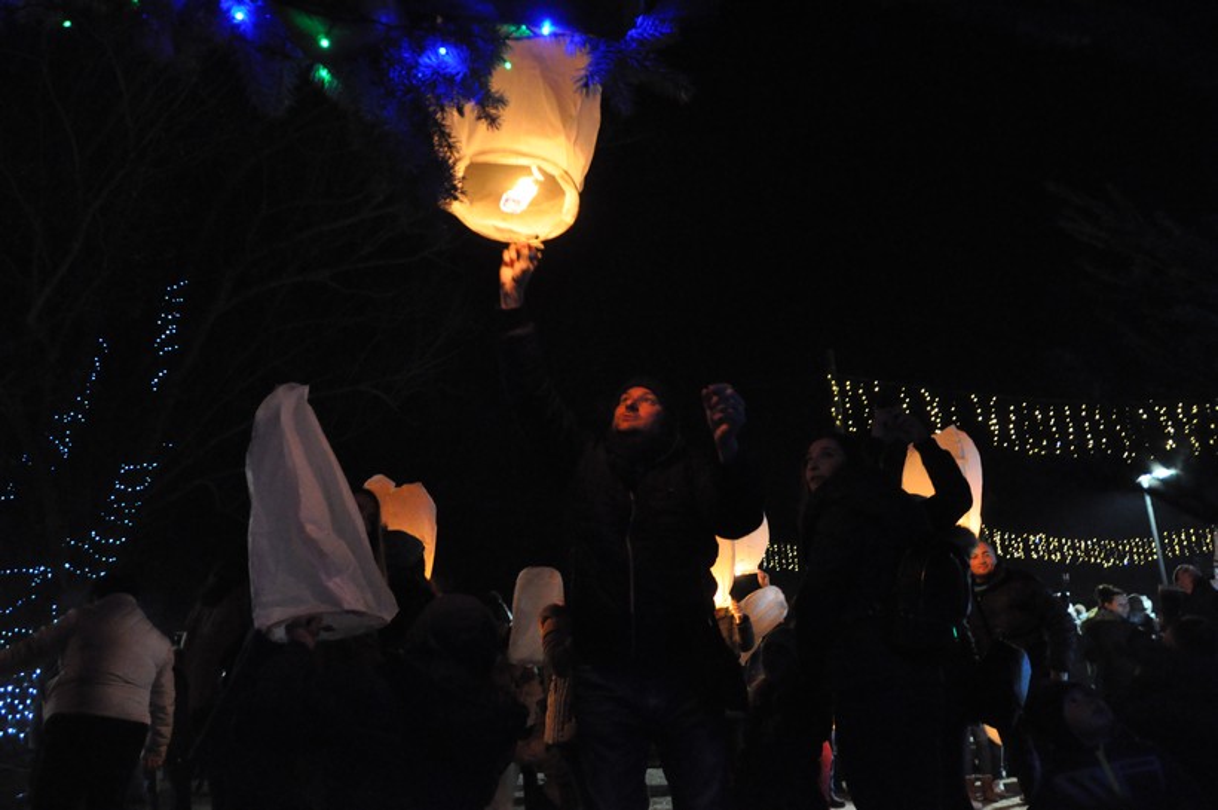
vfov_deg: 47.8
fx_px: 913
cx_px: 609
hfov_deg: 67.4
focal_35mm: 27
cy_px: 405
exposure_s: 1/40
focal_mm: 18
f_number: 3.5
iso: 3200
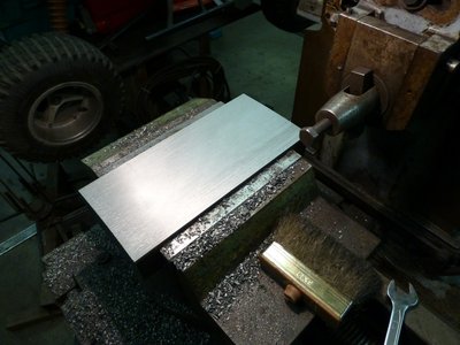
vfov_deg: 56.8
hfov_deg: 71.6
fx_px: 319
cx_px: 230
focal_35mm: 24
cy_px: 172
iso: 400
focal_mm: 4.3
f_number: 3.3
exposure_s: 1/50
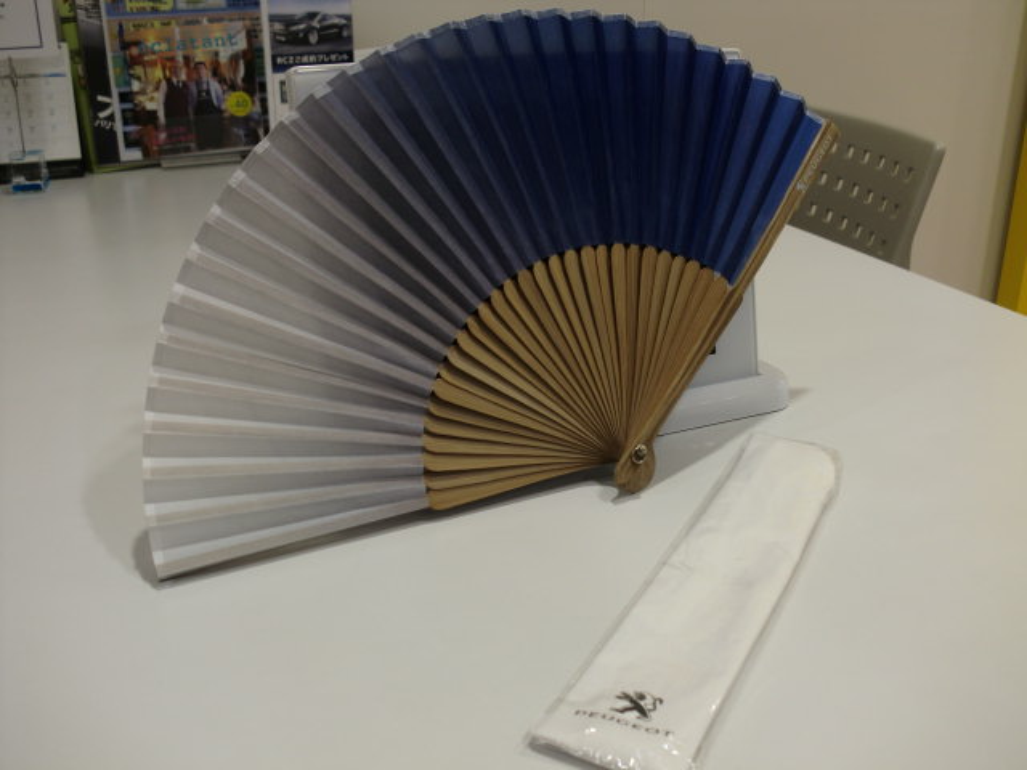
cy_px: 385
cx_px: 514
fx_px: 1038
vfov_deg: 40.7
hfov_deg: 52.6
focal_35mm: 35
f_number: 3.1
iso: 80
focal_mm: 6.3
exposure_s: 1/60
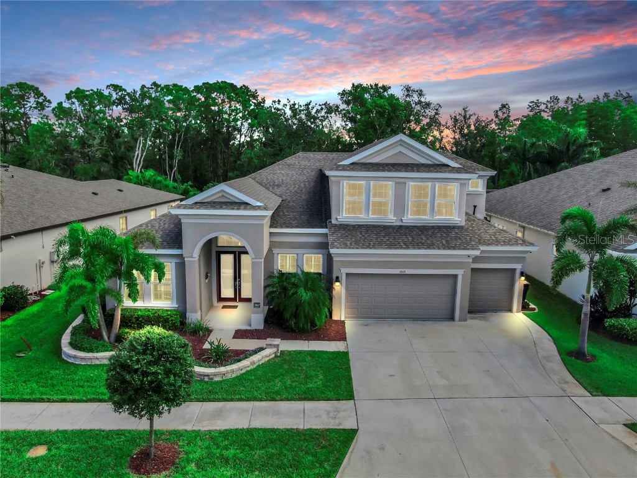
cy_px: 239
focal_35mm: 25
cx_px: 318
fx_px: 460
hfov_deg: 69.4
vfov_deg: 54.9
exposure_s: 1/800
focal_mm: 4.48
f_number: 2.8
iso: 110
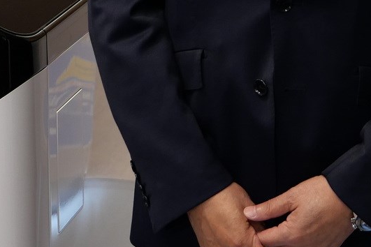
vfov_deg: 7.9
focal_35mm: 170
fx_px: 1752
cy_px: -128
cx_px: 342
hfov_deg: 12.0
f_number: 3.4
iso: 400
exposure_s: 1/60
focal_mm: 23
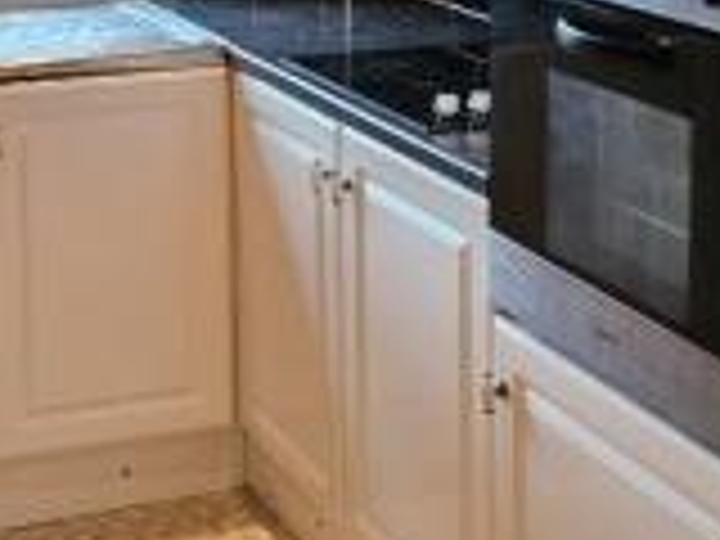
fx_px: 1747
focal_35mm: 84
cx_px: 151
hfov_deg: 23.0
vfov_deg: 16.8
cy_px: -106
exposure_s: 1/100
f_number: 1.8
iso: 160
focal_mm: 5.4
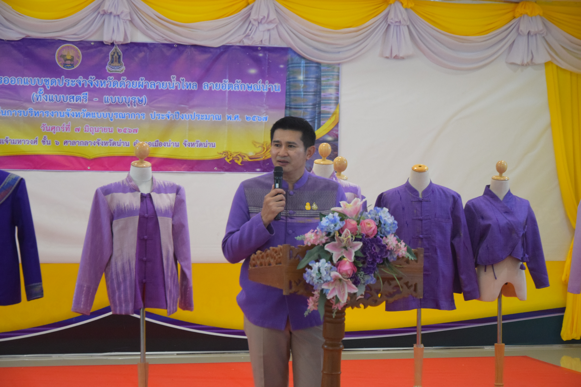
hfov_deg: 21.9
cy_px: 194
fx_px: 1501
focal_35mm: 93
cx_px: 290
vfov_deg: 14.7
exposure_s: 1/125
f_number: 5.3
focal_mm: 62
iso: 2500
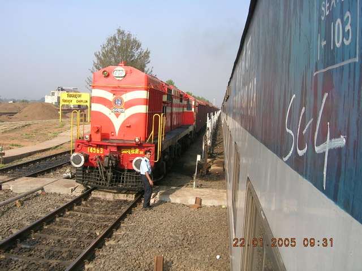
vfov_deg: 40.7
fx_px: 366
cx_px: 181
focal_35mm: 35
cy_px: 136
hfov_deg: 52.6
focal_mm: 5.4
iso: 50
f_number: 4.8
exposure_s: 1/236
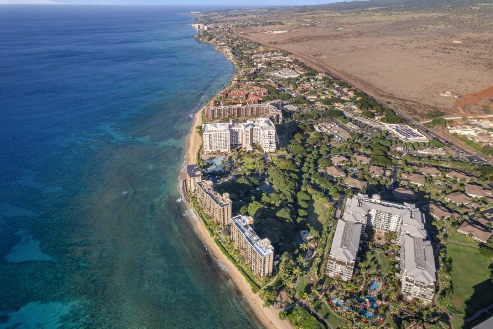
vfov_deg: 57.2
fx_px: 301
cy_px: 164
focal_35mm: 22
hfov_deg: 78.6
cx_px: 246
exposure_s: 1/100
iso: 110
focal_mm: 8.38
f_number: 2.8
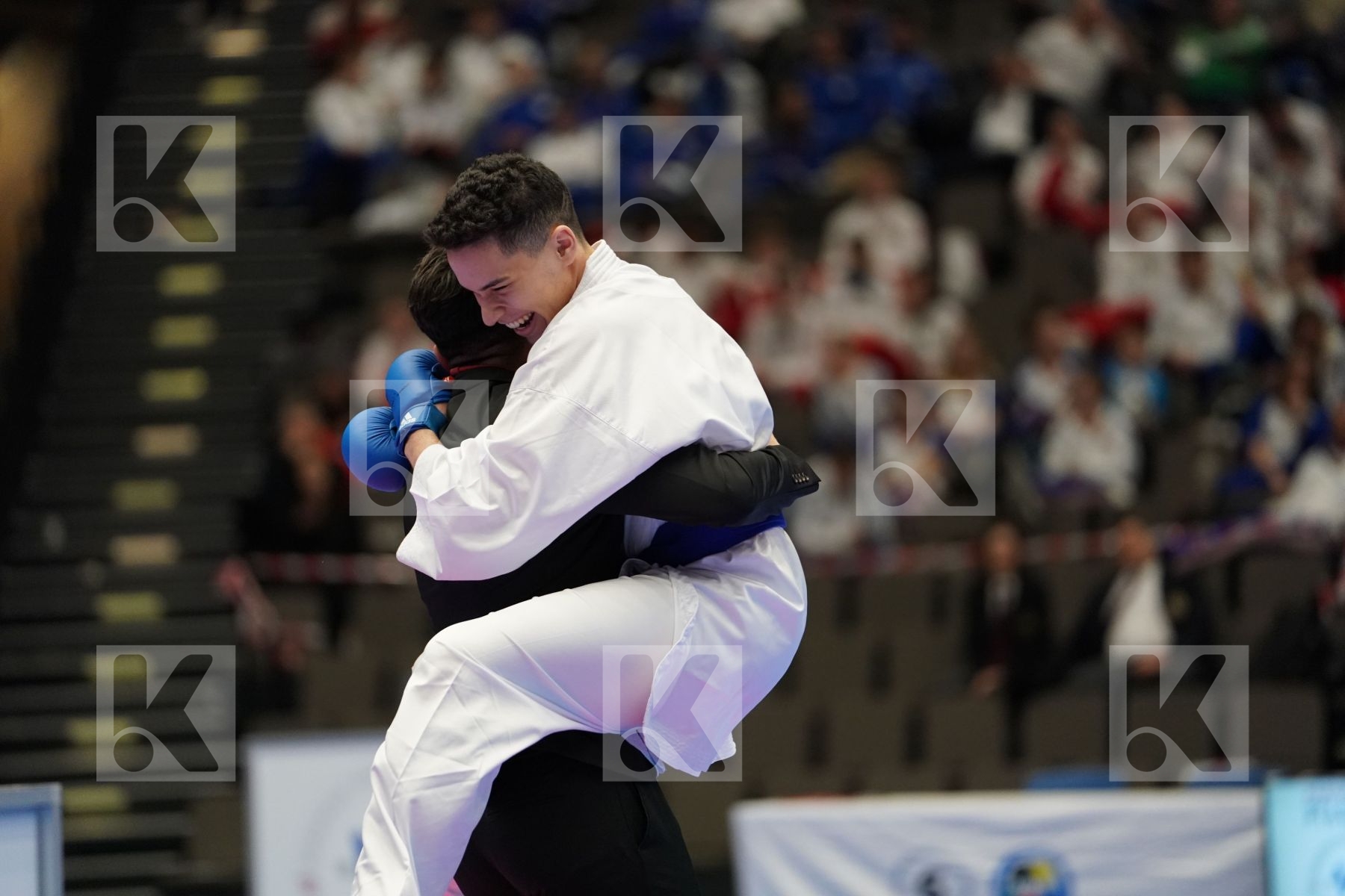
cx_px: 672
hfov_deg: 10.3
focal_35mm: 200
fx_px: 7472
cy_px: 448
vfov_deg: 6.9
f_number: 2.8
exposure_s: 1/1000
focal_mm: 200
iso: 3200
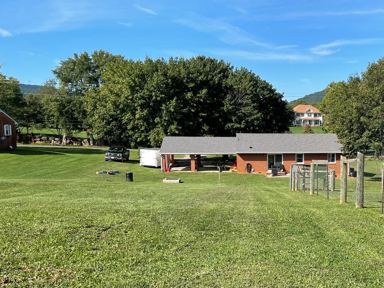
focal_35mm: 46
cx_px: 328
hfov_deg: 39.0
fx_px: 510
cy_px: 187
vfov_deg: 31.3
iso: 32
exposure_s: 1/2398
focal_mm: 4.2
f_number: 1.6
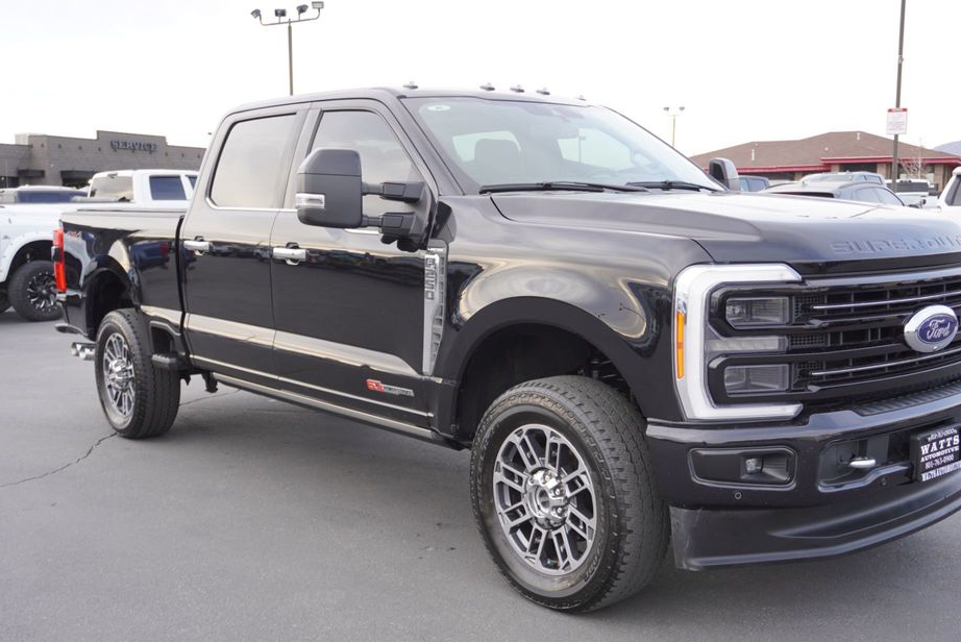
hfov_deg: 48.4
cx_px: 510
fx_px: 1068
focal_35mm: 40
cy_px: 355
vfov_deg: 33.4
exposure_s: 1/60
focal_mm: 24
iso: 125
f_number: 4.5
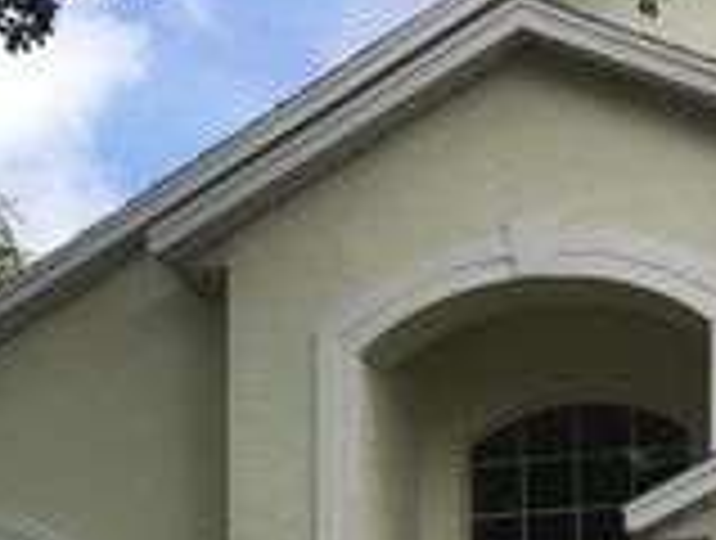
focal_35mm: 91
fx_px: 1887
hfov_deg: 21.4
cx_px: 243
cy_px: 781
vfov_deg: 15.2
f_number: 2.2
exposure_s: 1/905
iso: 25
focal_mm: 4.15
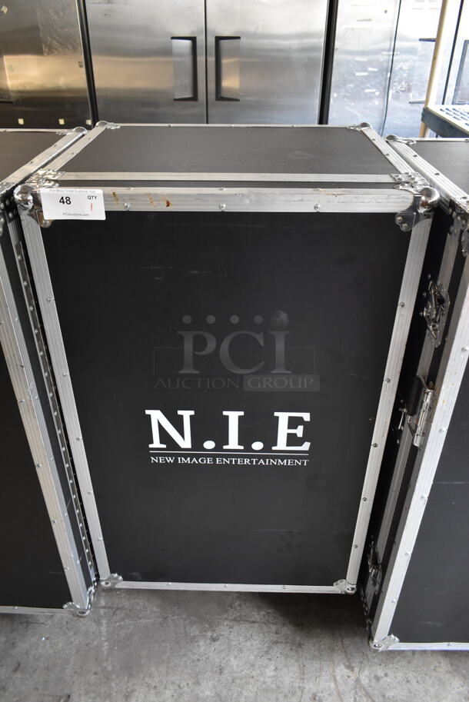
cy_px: 351
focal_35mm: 27
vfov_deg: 67.3
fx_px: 527
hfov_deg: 48.0
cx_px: 234
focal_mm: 18
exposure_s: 1/30
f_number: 3.5
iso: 1100
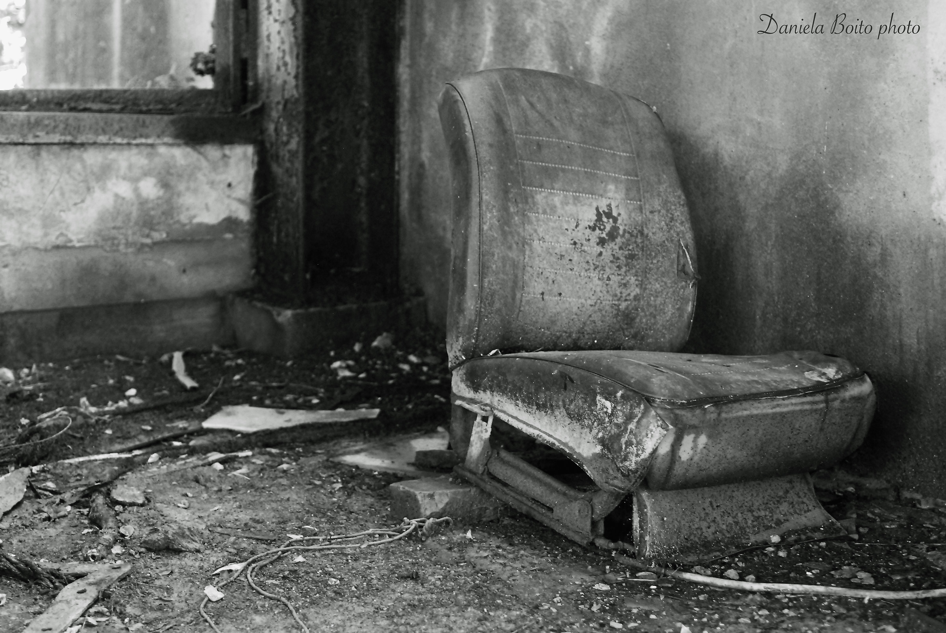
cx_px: 473
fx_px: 1381
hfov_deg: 37.8
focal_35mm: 52
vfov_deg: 25.8
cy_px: 316
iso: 1000
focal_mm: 35
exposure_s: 1/30
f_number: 2.8
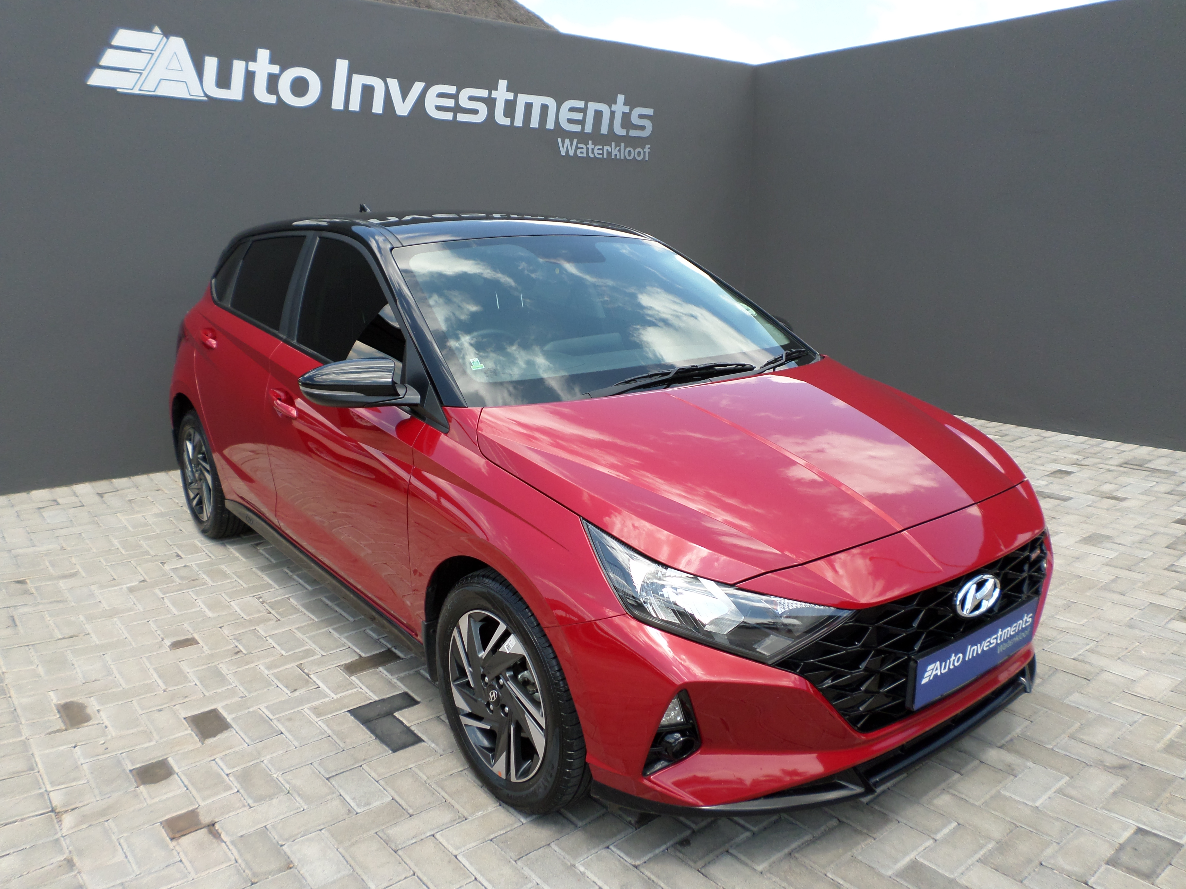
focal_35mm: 25
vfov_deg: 54.9
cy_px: 444
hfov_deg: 69.4
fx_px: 857
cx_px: 593
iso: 80
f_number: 2.5
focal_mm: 4.5
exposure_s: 1/500
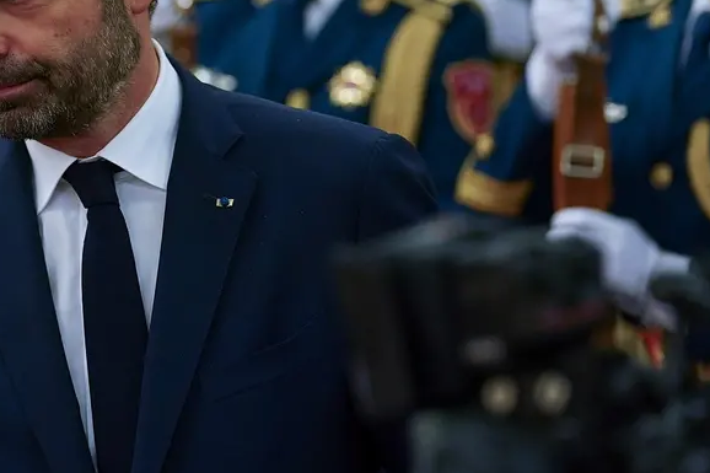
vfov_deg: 5.7
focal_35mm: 239
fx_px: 4712
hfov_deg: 8.6
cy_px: 51
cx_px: 130
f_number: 3.2
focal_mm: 119
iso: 2000
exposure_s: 1/320
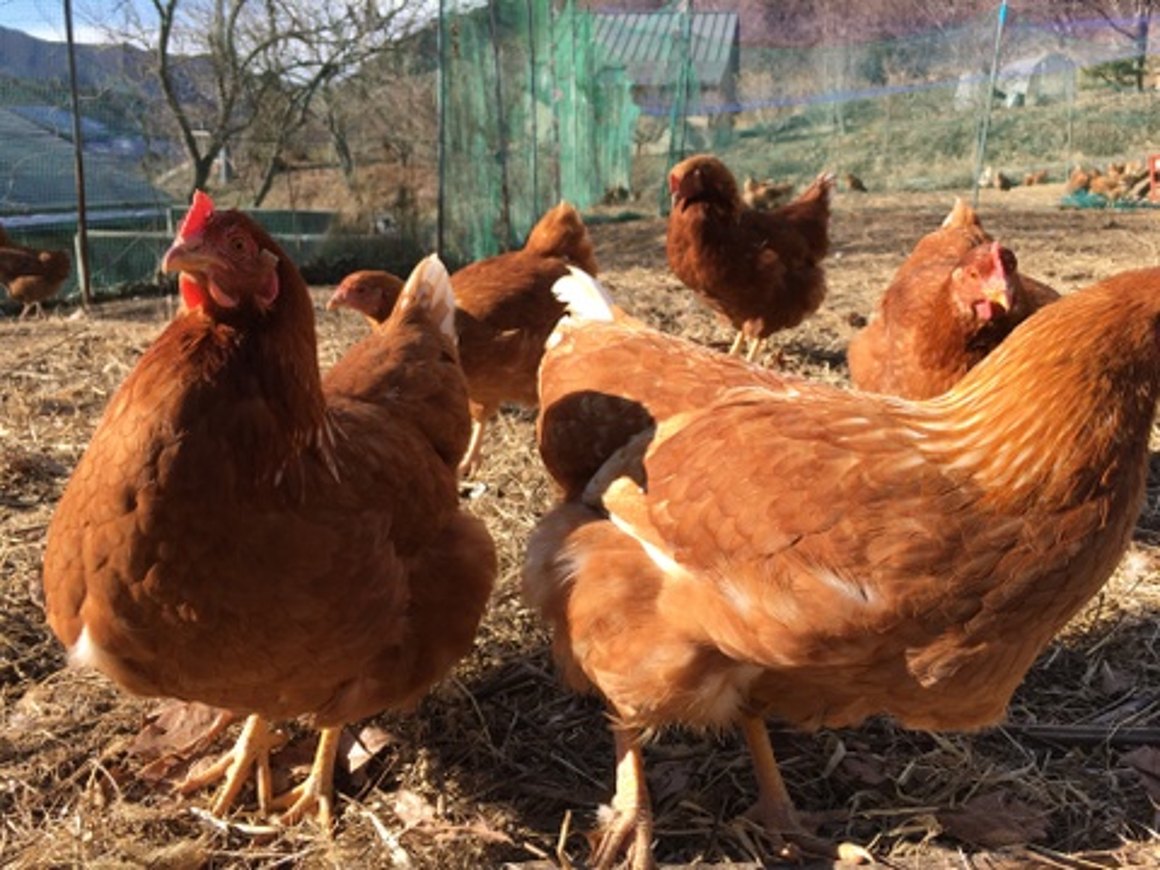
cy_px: 435
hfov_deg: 61.7
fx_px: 972
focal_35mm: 29
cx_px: 580
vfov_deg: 48.2
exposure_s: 1/712
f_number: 2.2
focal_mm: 4.15
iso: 25
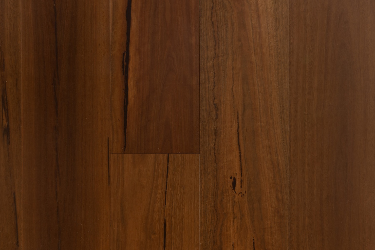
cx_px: 188
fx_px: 417
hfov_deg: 48.5
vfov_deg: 33.4
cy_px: 125
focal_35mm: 40
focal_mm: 40
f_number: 22
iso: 320
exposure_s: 5
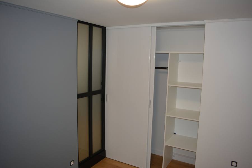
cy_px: 84
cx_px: 126
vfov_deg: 48.0
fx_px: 189
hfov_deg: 67.4
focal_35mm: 27
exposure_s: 1/60
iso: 720
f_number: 3.5
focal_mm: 18
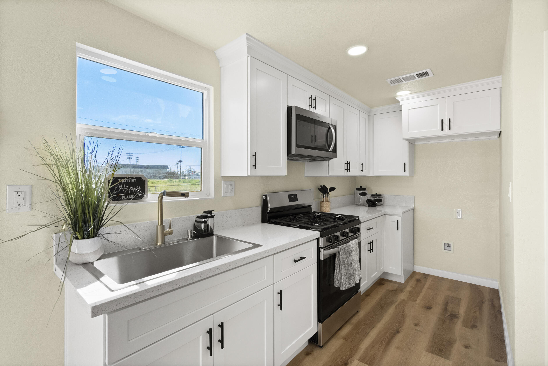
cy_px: 183
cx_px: 274
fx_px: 244
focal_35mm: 16
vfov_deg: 73.8
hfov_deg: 96.7
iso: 4000
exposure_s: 1/60
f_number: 11
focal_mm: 16
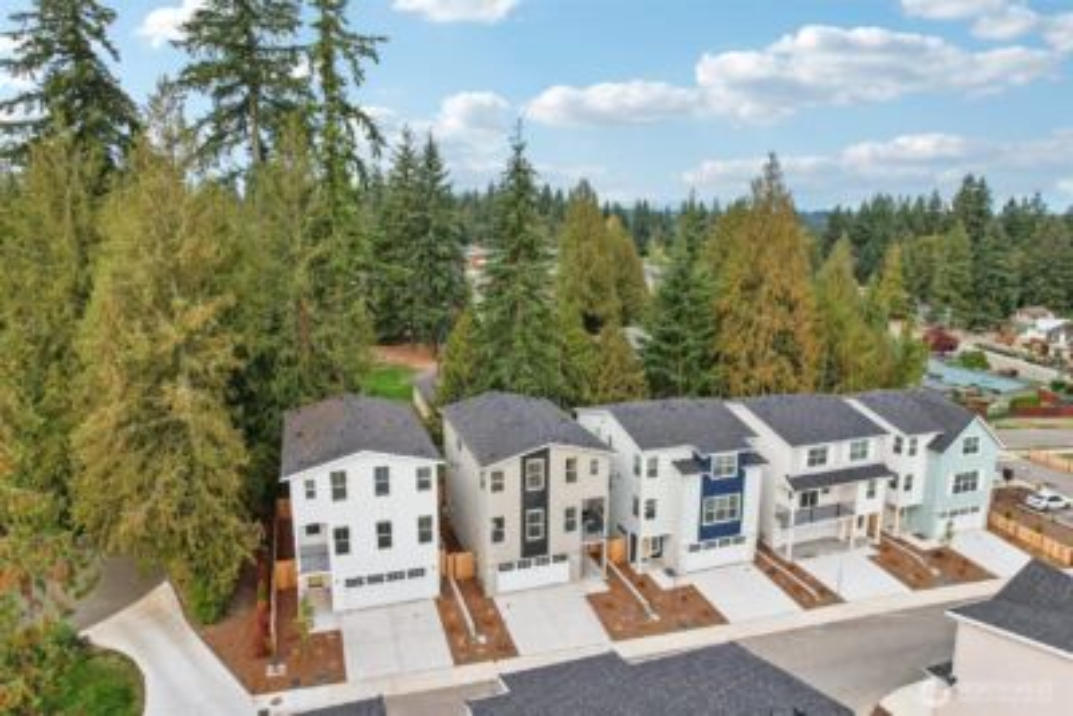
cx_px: 536
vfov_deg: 57.3
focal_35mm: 22
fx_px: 656
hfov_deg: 78.6
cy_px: 358
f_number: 2.8
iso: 100
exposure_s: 1/640
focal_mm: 8.4
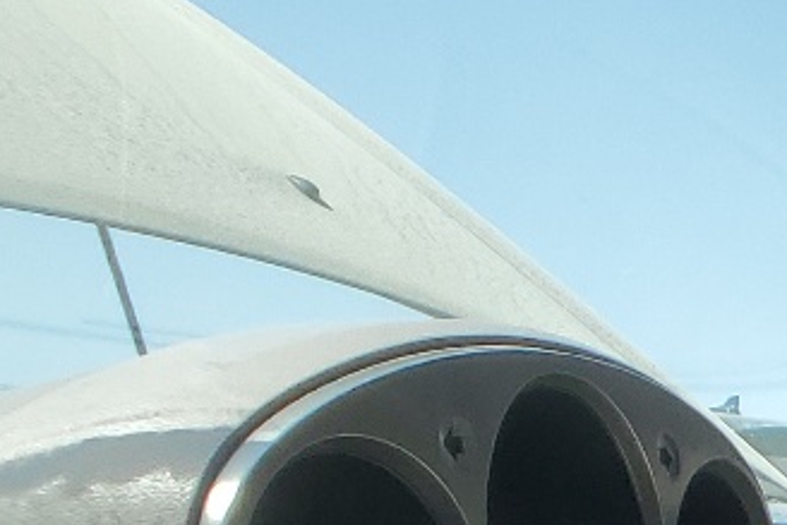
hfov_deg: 13.5
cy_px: 1014
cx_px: 1514
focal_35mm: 132
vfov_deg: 9.7
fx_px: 2887
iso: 50
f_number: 1.5
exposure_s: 1/909
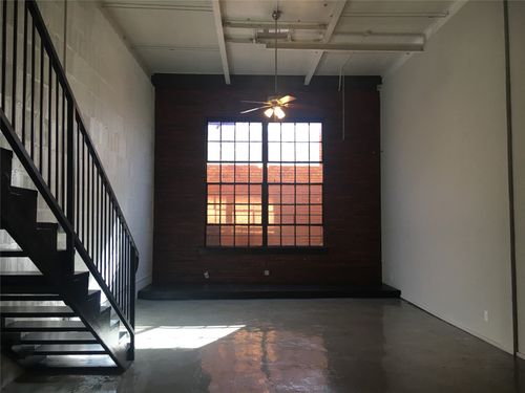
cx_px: 262
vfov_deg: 48.2
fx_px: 440
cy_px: 196
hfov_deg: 61.7
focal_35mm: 29
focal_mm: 4.15
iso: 25
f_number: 2.2
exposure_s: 1/30
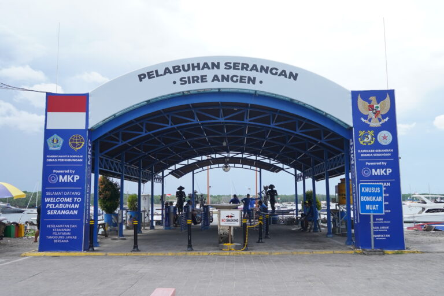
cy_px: 148
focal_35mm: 36
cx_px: 222
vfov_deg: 36.9
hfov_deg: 53.1
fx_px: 444
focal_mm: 24
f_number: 8
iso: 250
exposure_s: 1/250
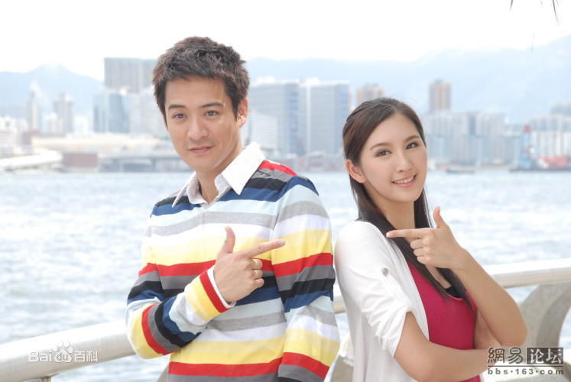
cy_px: 191
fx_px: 1858
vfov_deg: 11.7
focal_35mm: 117
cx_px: 286
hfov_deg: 17.5
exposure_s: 1/125
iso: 200
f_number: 8
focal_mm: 78
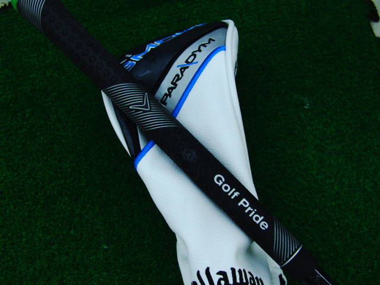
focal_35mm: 37
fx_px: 406
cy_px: 142
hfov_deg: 50.1
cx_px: 190
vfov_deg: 38.7
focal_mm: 6.42
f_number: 3.6
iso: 200
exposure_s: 1/80
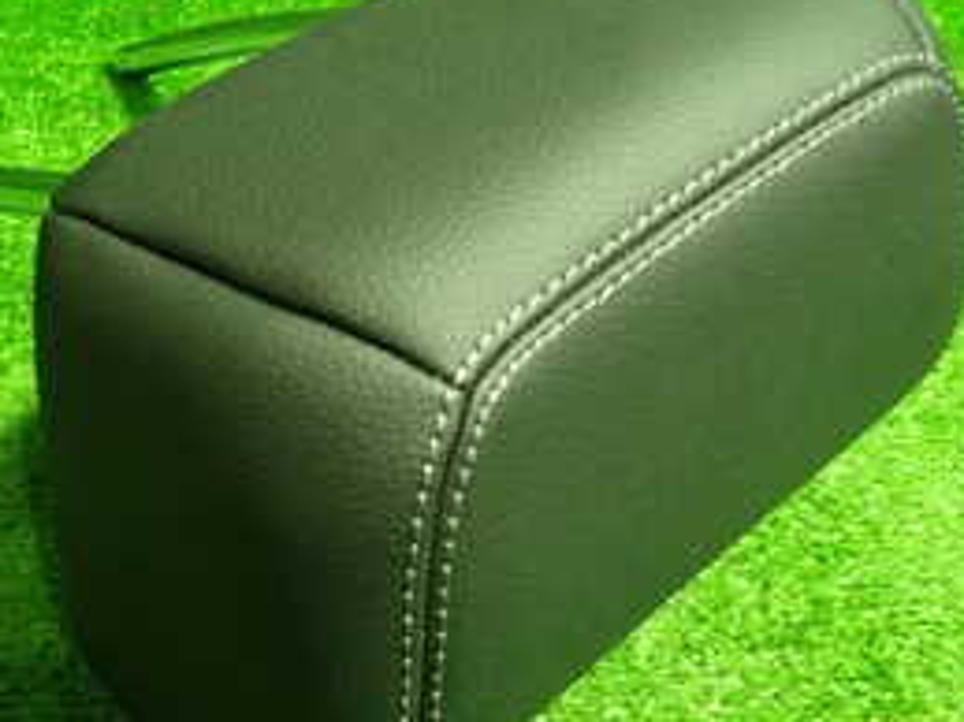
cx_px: 372
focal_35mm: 58
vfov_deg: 25.2
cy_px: 309
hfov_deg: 33.1
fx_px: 1614
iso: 500
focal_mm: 4.5
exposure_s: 1/30
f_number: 2
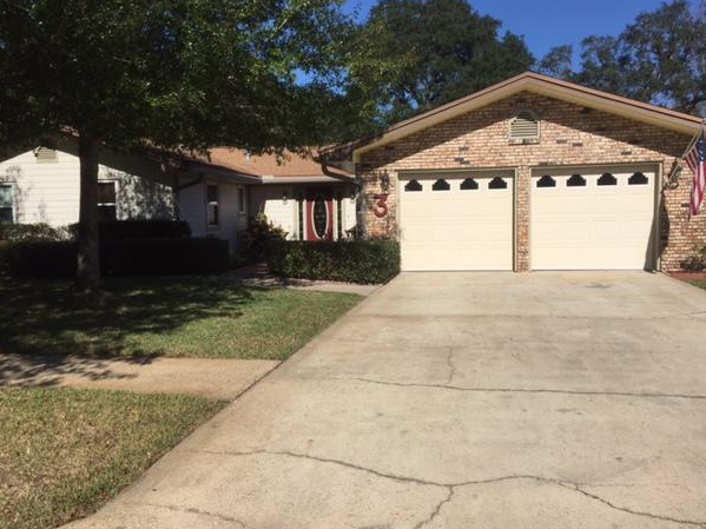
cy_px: 259
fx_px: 632
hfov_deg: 58.3
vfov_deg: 45.4
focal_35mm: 31
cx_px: 369
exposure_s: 1/3968
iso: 32
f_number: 2.2
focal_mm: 4.15
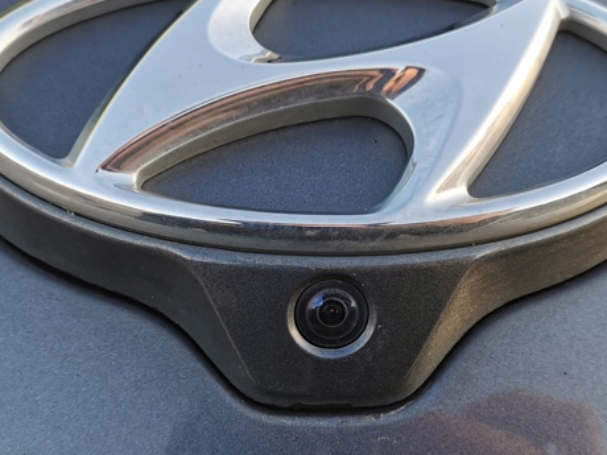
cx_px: 331
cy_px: 301
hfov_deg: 40.4
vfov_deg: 30.7
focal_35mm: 47
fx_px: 824
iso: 50
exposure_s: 1/172
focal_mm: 5.58
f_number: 1.8
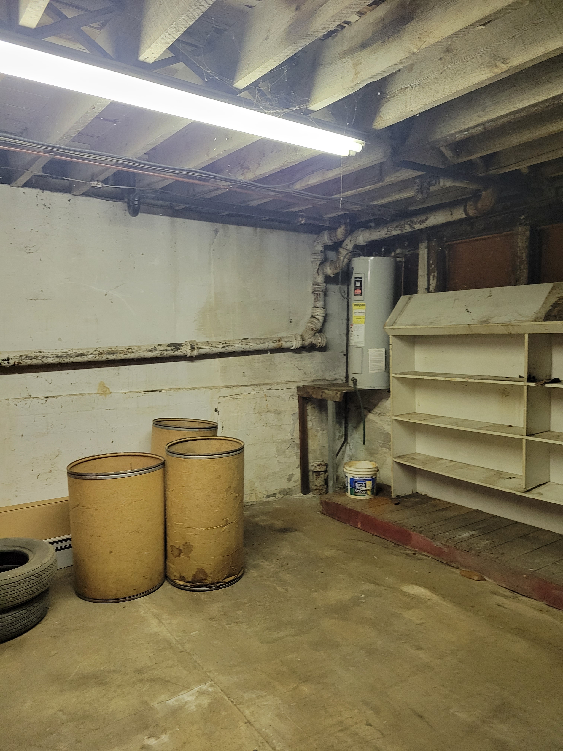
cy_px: 376
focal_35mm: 26
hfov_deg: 53.1
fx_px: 564
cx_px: 282
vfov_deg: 67.3
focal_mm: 5.4
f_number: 1.8
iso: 400
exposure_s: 1/40
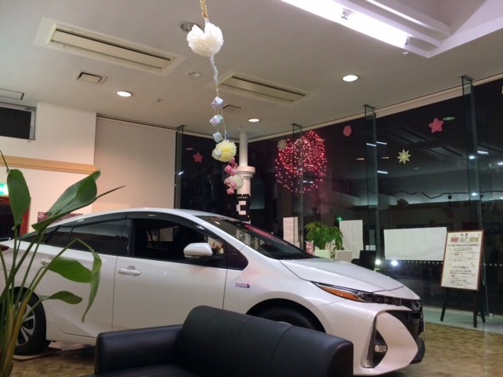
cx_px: 252
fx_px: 421
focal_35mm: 29
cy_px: 188
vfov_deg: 48.2
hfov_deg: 61.7
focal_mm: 4.15
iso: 125
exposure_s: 1/30
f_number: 2.2
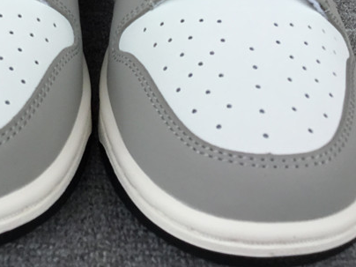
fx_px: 710
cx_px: 90
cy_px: 15
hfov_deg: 27.8
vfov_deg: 20.8
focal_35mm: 69
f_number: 2.4
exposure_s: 1/679
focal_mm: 3.3
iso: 25
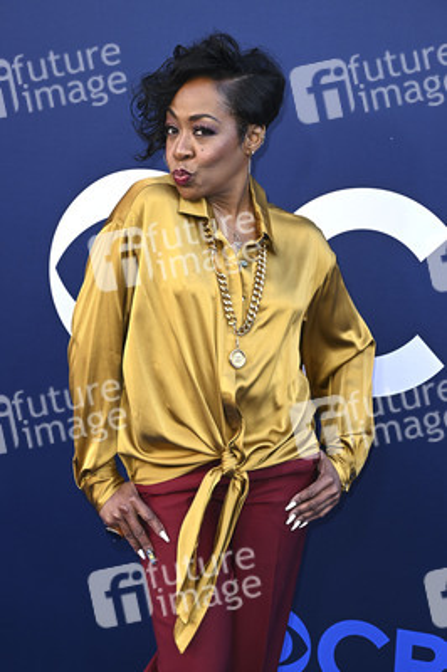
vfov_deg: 33.4
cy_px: 336
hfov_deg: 22.6
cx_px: 224
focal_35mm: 60
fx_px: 1119
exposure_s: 1/200
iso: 640
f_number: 5.6
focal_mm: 60
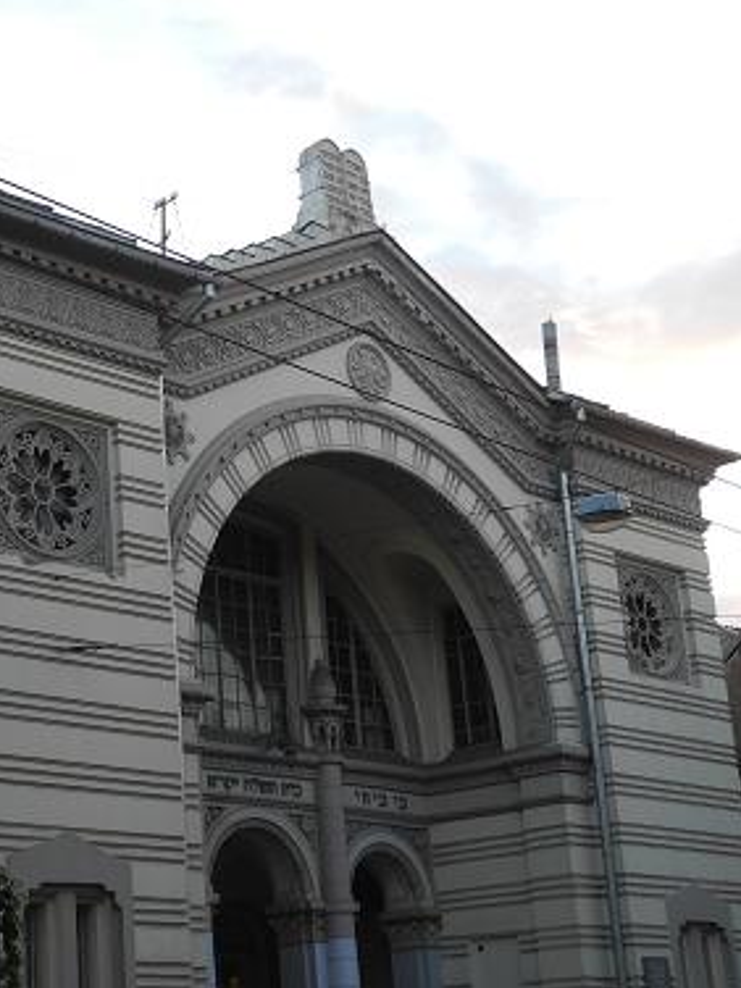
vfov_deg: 28.6
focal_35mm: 68
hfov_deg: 21.4
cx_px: 160
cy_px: 491
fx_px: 1941
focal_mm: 10.7
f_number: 3.5
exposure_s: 1/80
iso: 100
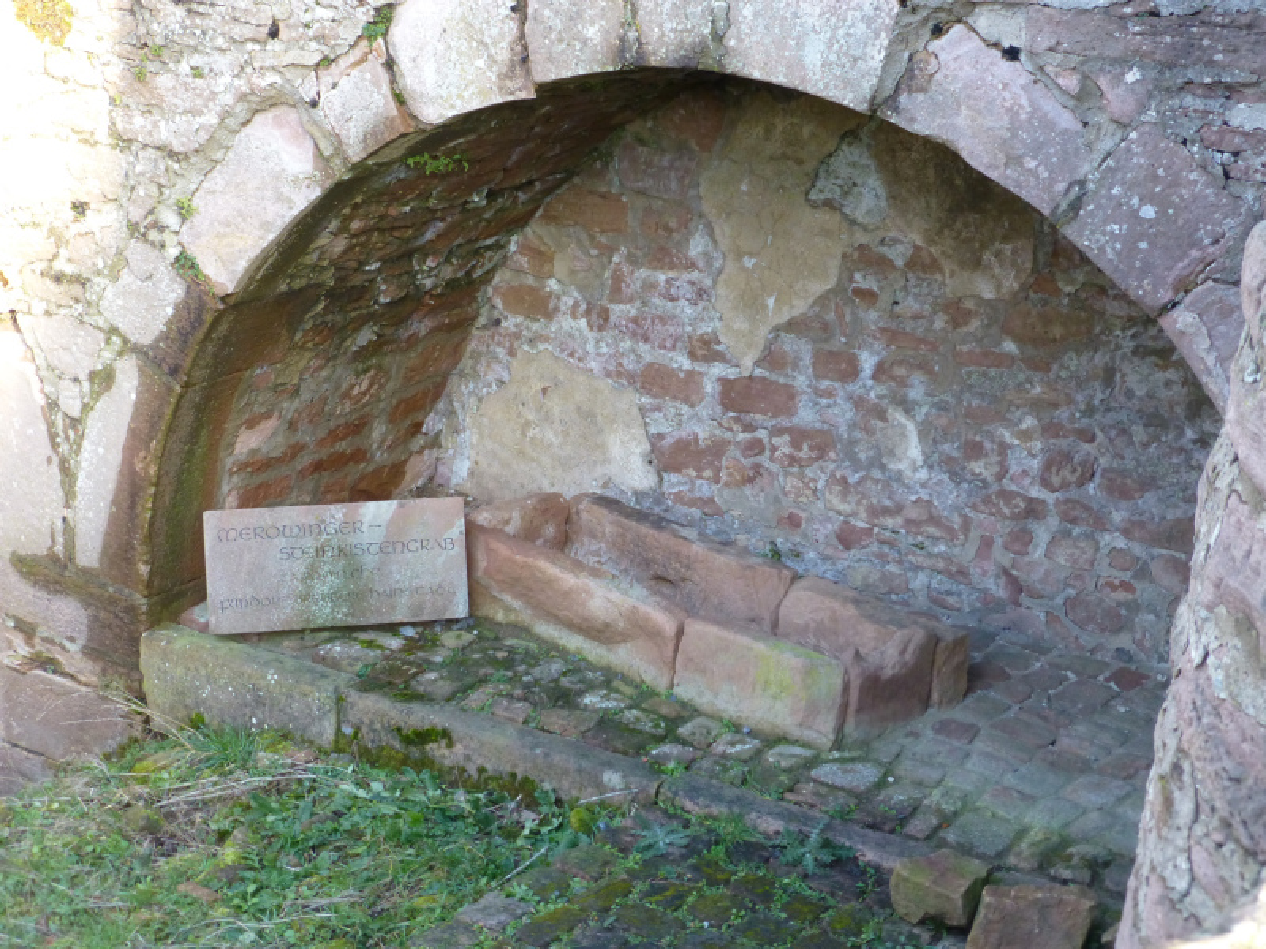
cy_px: 474
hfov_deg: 33.8
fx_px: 2085
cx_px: 633
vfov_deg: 25.7
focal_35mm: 57
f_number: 4.6
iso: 320
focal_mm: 9.7
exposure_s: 1/60
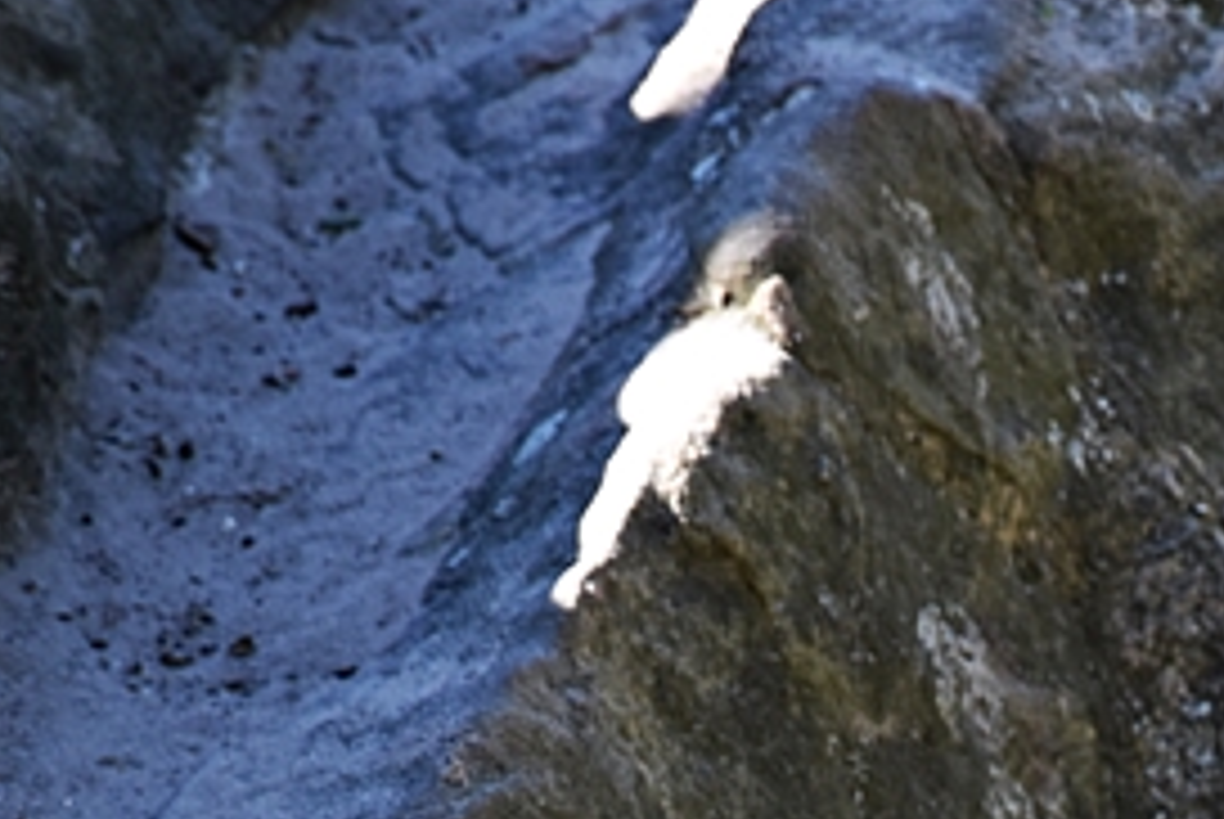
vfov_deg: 1.7
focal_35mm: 790
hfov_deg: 2.6
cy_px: 1321
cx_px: 1260
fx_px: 26888
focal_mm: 140
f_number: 5.6
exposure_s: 1/320
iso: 400
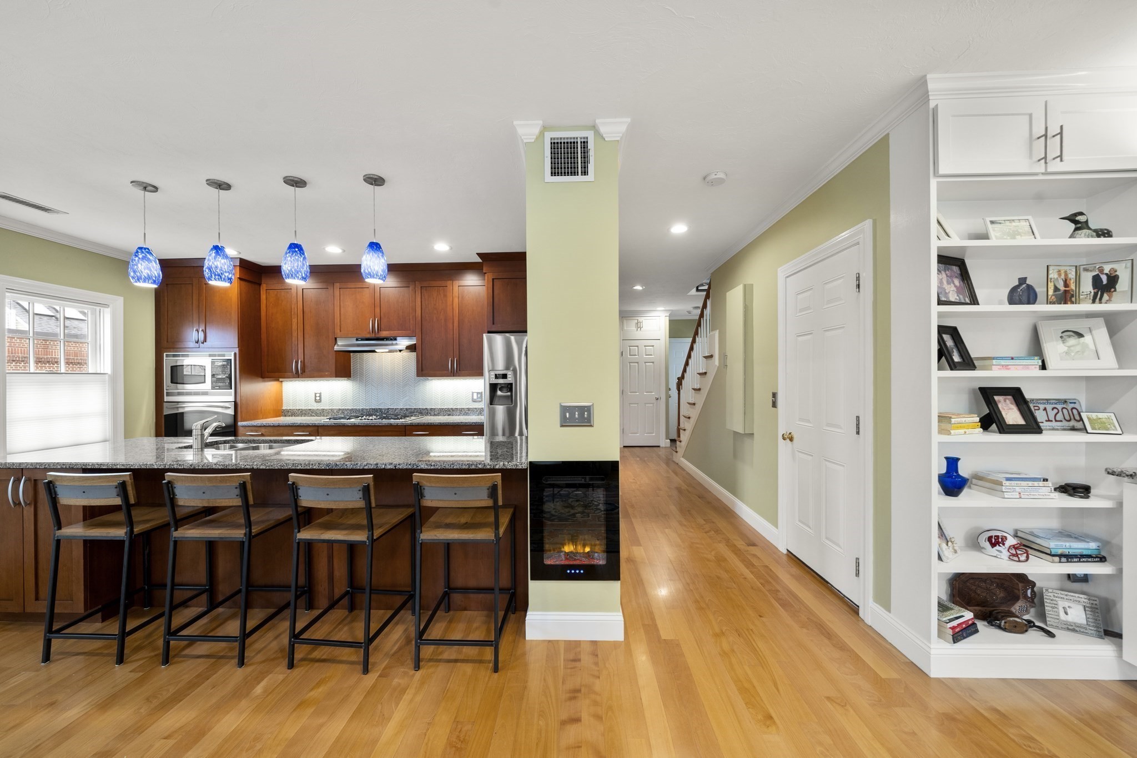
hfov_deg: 112.6
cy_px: 379
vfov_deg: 90.0
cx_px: 568
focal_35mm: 12
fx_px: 379
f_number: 7.1
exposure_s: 1/4
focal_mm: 12
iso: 320
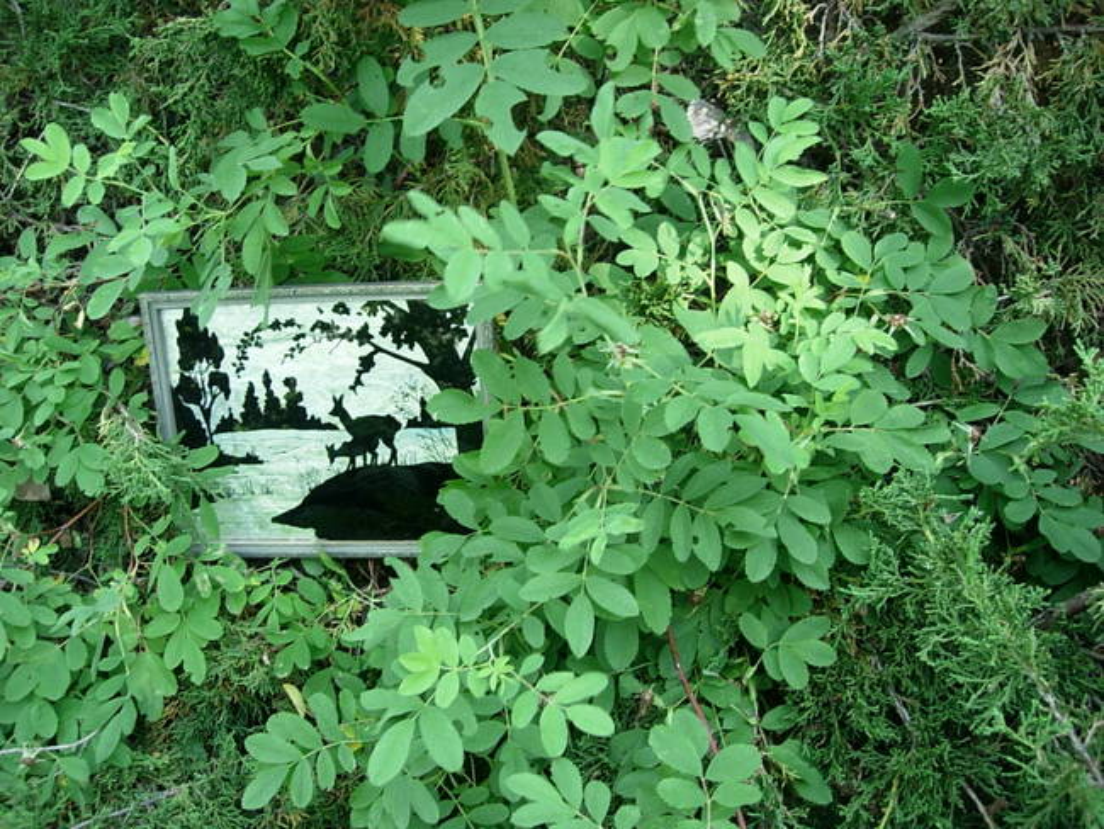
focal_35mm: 38
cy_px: 414
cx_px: 552
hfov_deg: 49.0
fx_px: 1212
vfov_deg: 37.7
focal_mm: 7.8
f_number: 2.8
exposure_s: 1/41.4
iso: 64
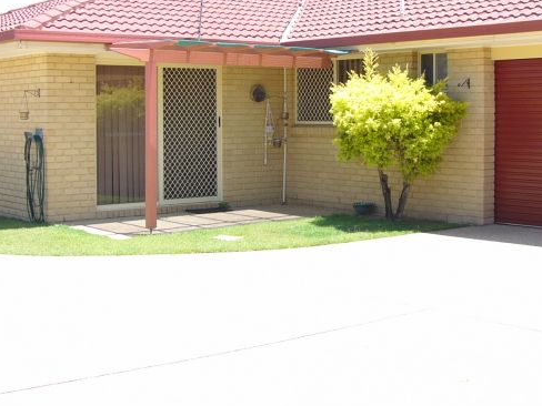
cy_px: 114
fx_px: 924
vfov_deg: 24.6
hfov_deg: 32.7
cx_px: 244
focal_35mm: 59
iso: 50
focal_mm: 6
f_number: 2.8
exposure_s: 1/320
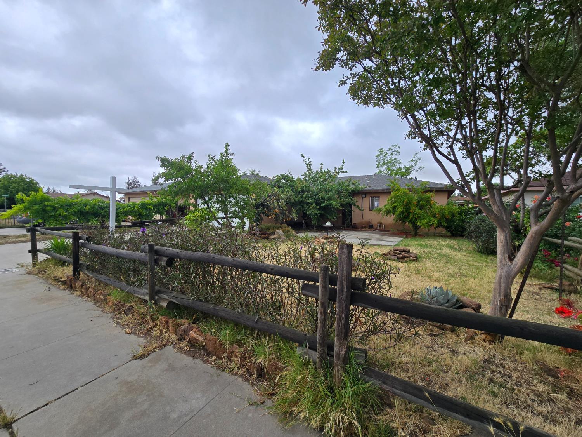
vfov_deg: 89.9
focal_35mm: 13
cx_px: 291
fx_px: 219
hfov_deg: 106.2
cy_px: 218
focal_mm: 2.2
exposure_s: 1/230
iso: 50
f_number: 2.2
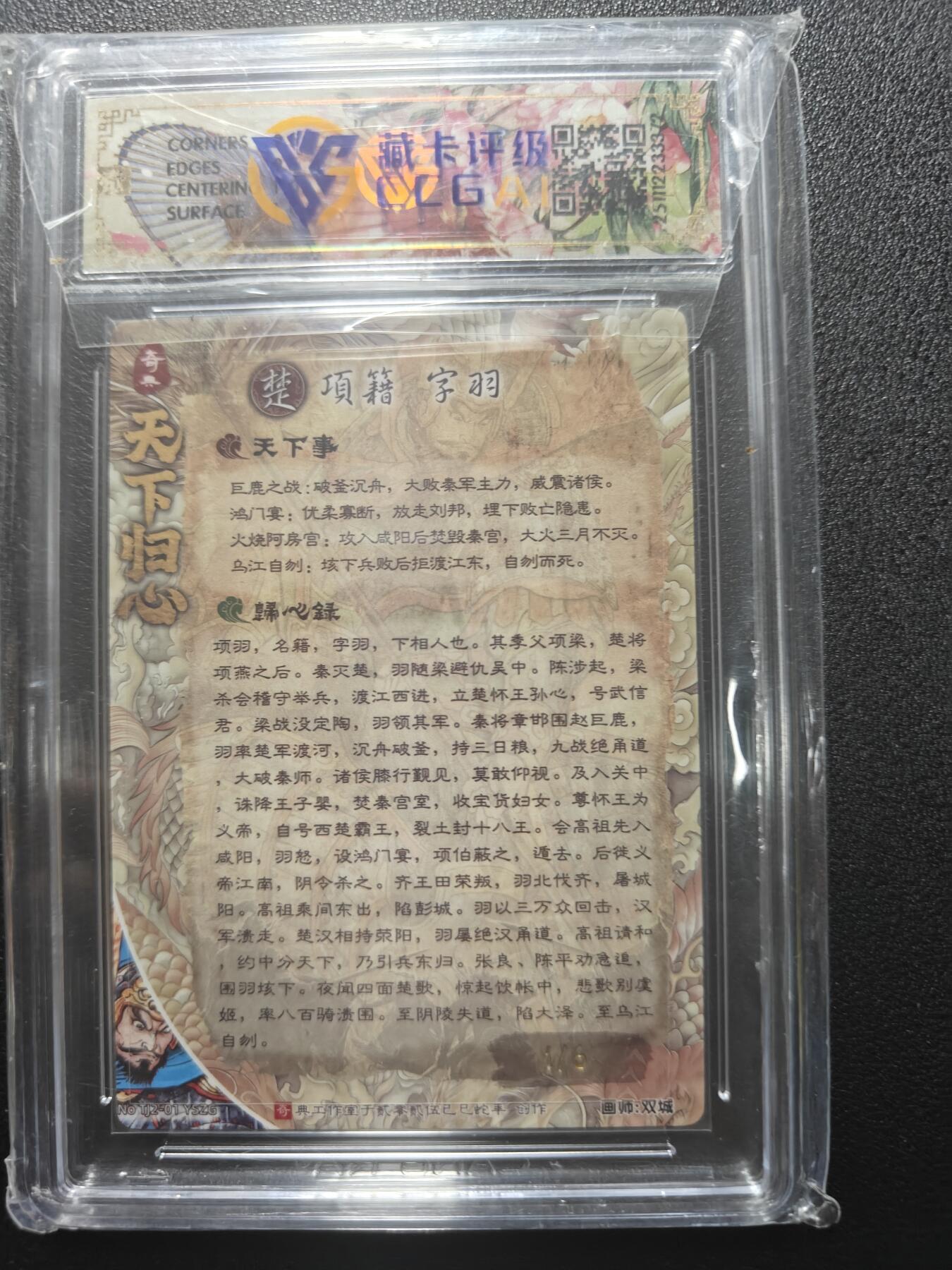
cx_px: 476
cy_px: 635
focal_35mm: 24
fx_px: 880
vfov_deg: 71.6
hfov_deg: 56.8
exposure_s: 1/50
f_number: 1.8
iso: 160
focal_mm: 5.59
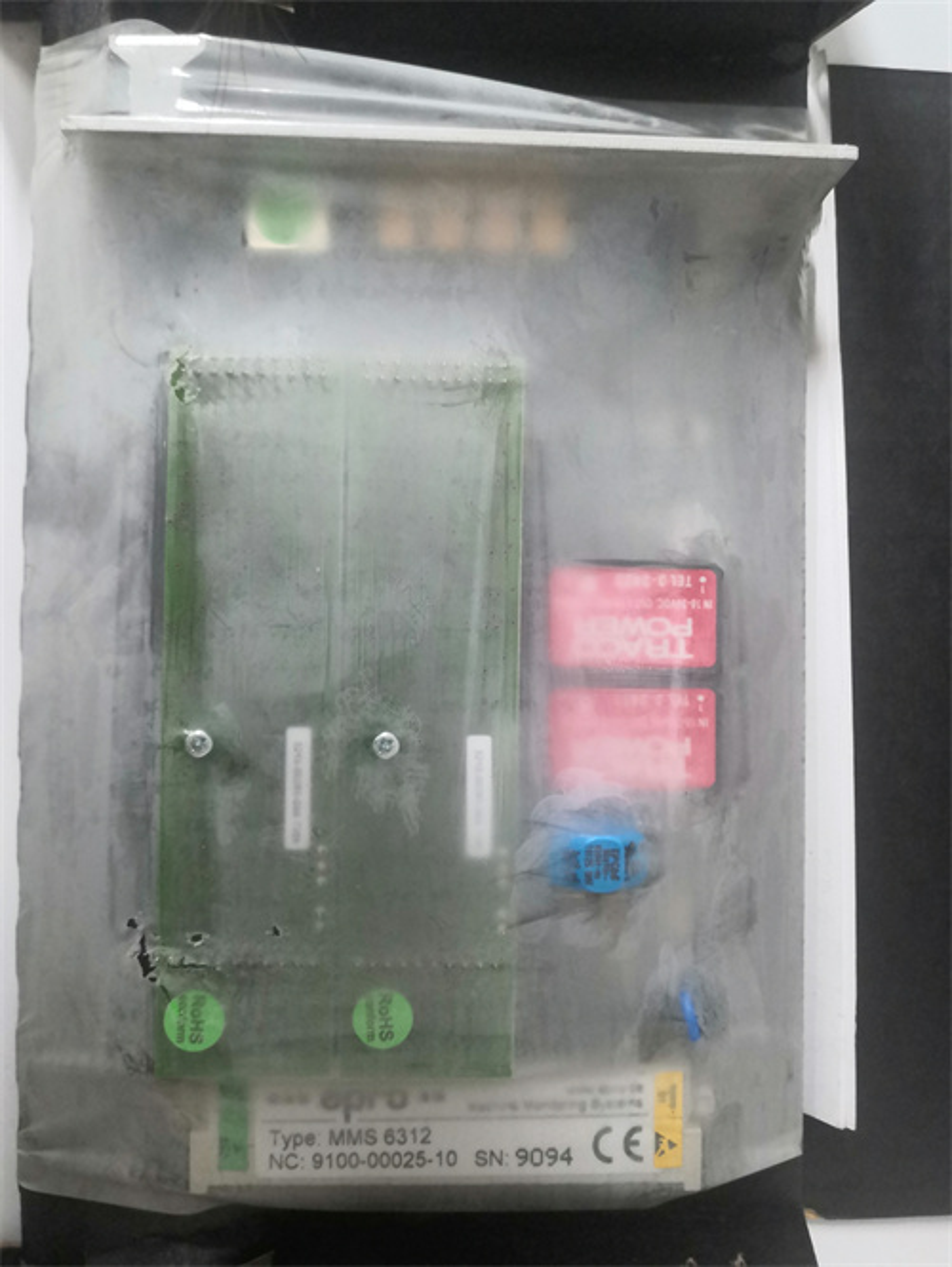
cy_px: 634
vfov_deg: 65.3
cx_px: 476
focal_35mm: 27
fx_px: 989
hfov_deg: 51.4
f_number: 1.8
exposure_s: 1/33.3
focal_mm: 3.95
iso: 320
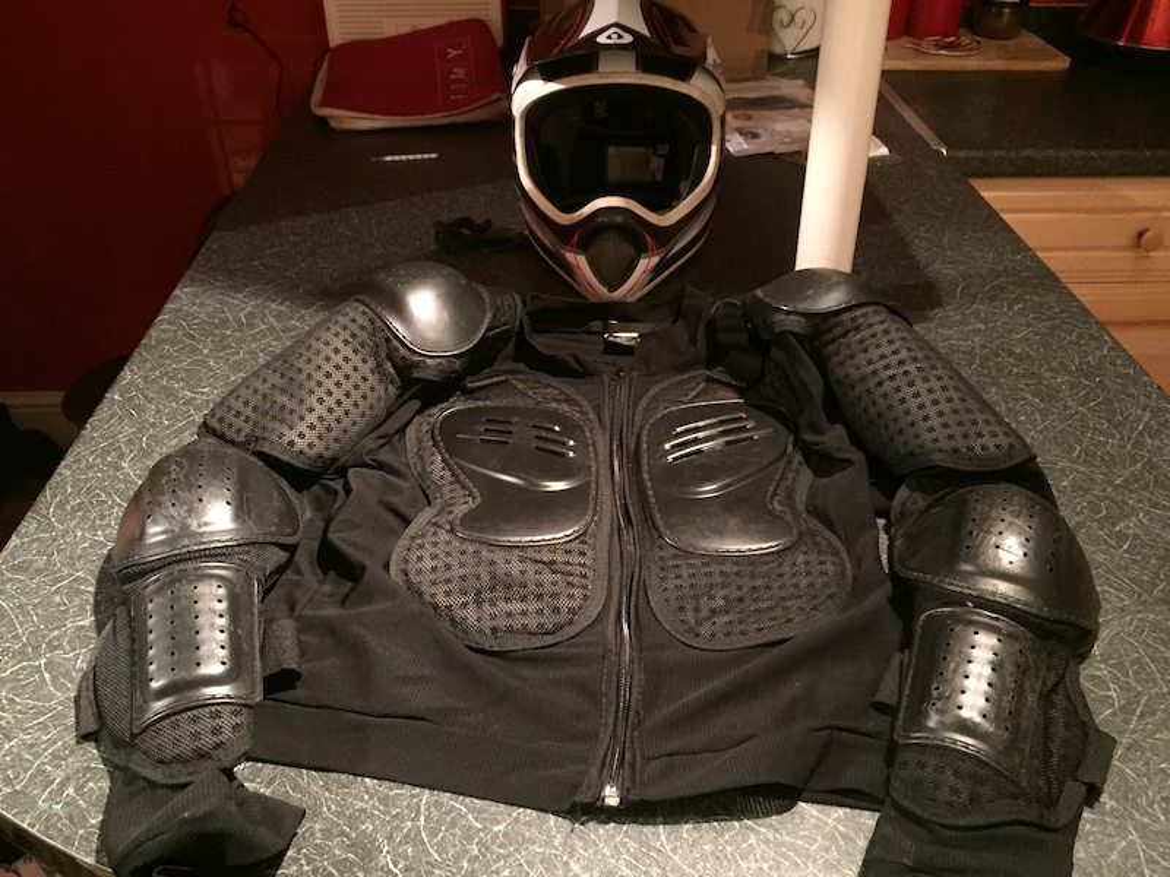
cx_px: 585
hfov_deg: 61.7
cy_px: 438
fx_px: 980
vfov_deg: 48.2
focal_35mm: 29
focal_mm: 4.15
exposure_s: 1/17
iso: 640
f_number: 2.2
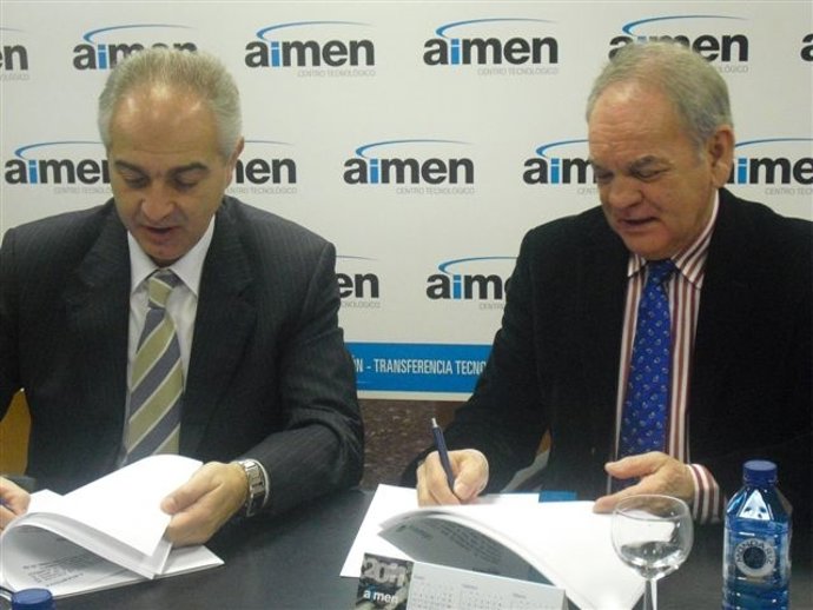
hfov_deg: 30.7
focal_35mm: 63
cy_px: 305
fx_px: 1480
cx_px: 406
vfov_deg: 23.3
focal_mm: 11.2
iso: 800
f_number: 4.2
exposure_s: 1/50
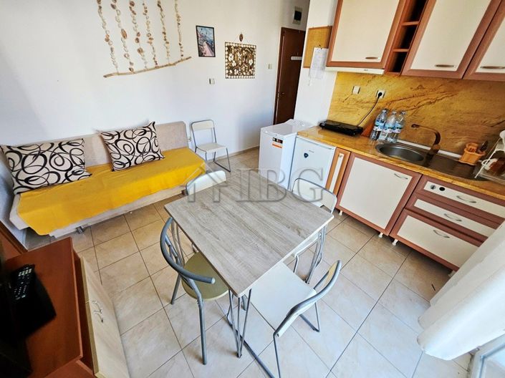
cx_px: 252
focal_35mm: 13
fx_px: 190
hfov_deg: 106.2
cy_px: 189
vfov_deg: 89.9
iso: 80
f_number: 2.2
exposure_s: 1/50
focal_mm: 1.7
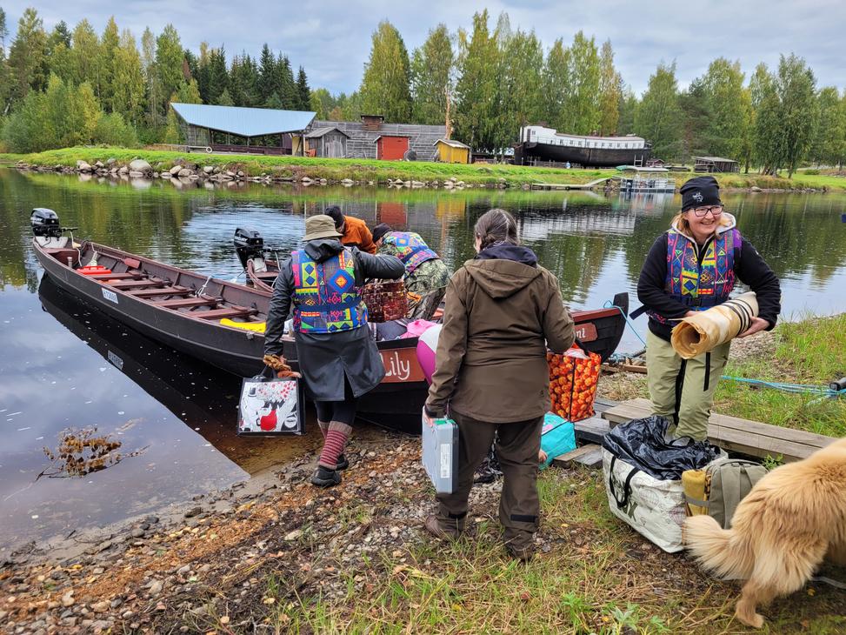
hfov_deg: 67.3
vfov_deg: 53.1
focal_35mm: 26
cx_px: 423
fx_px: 636
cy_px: 318
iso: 40
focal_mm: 5.4
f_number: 1.8
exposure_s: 1/337
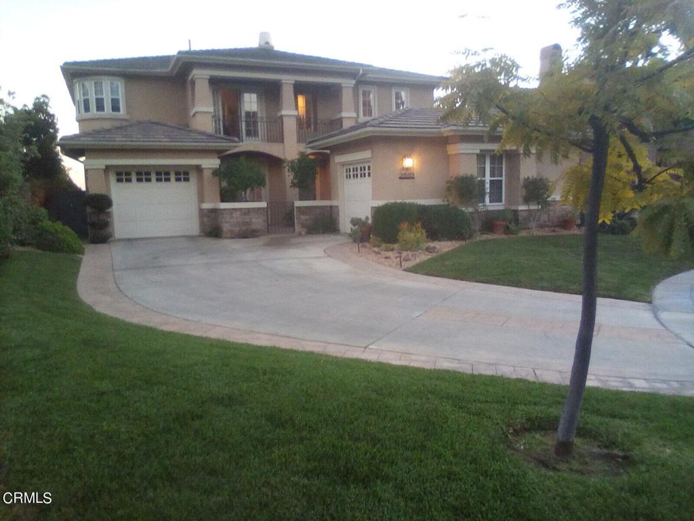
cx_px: 347
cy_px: 260
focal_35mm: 28
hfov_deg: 63.4
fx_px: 561
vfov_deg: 49.7
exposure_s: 1/20
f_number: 2.2
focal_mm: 2.27
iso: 234
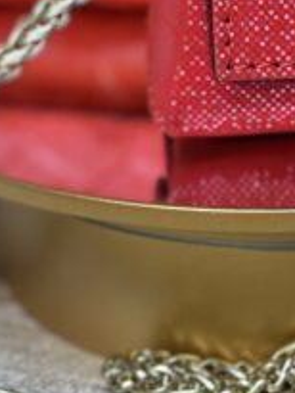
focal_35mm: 187
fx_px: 2123
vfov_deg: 10.3
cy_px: -171
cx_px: 291
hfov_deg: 7.9
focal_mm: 6.86
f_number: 1.78
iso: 100
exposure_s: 1/50
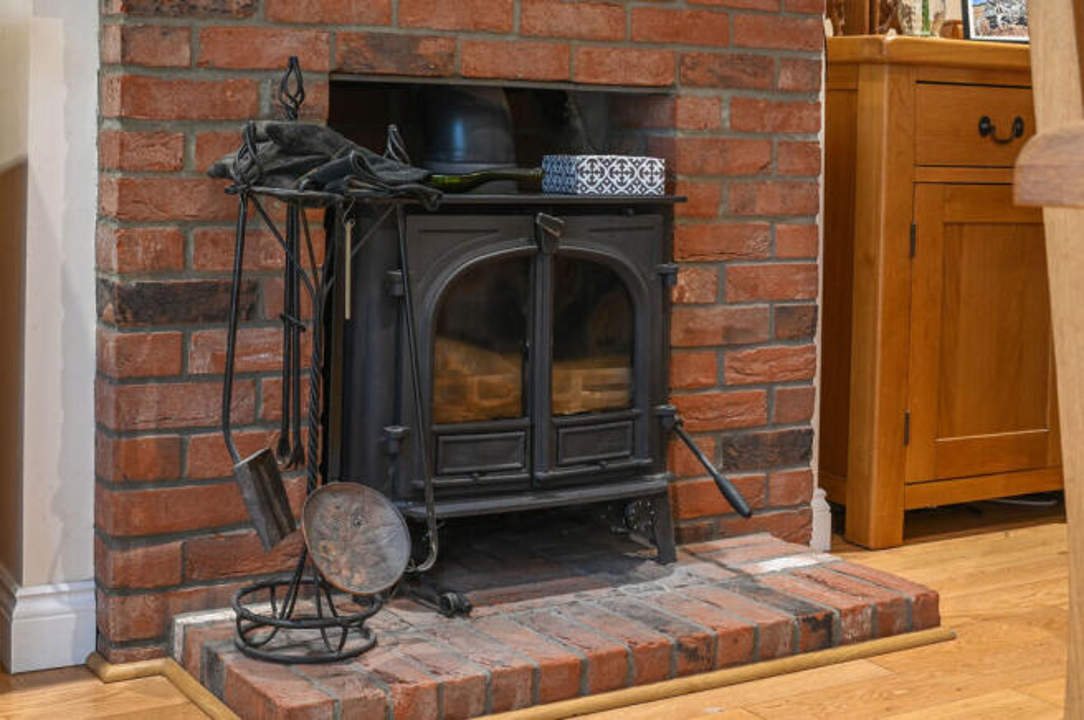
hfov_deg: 39.6
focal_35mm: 50
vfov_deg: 26.9
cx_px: 542
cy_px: 360
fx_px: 1504
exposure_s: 8
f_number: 16
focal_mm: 50
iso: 400
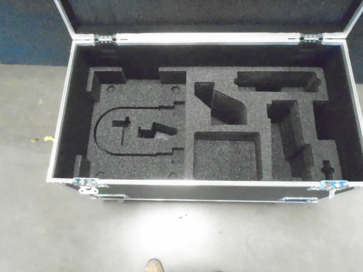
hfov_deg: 67.3
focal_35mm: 26
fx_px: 273
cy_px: 136
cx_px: 182
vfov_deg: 53.1
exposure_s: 1/80
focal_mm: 4.6
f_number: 3.2
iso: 3200
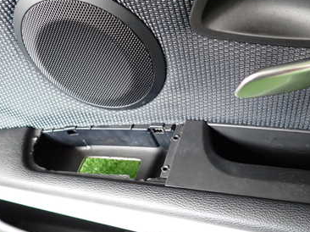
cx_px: 208
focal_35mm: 41
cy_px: 117
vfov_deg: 35.1
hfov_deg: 45.1
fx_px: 367
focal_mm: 4.5
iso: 400
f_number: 2
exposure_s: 1/30
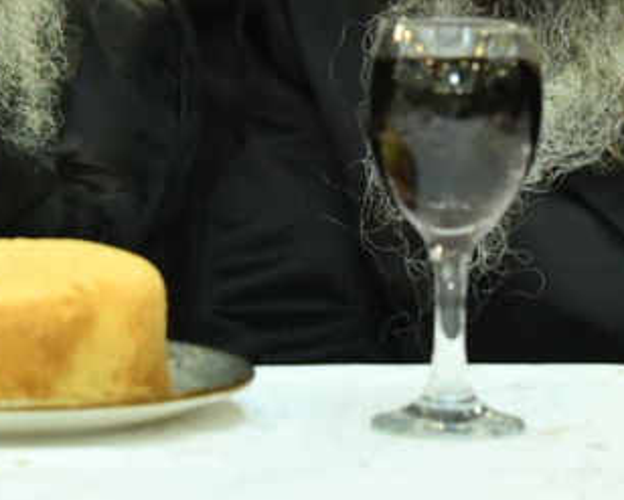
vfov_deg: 7.2
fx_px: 3937
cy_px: -143
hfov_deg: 9.1
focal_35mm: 213
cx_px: 253
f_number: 5
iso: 4000
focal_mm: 50
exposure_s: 1/250
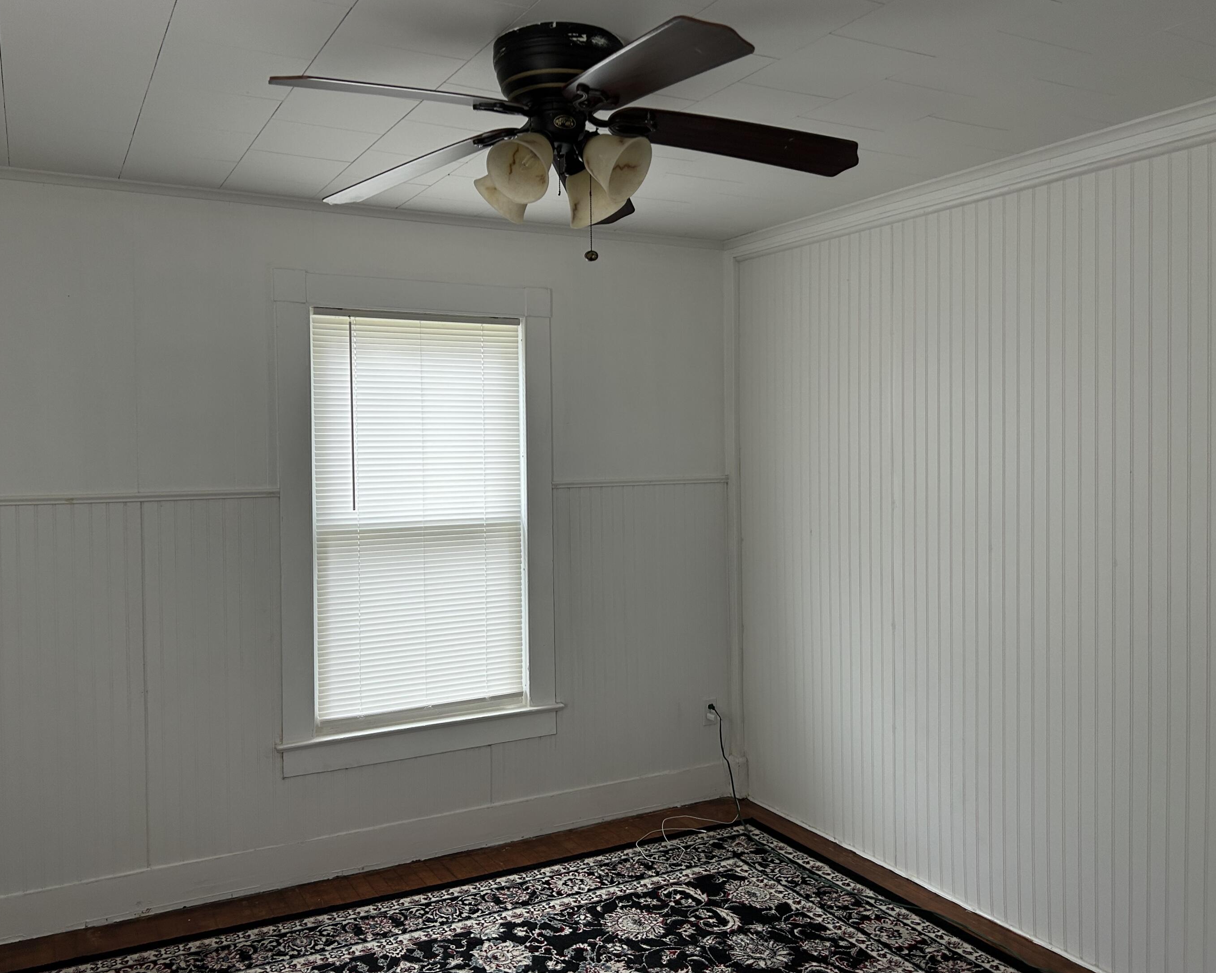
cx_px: 550
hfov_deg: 62.1
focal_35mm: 28
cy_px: 478
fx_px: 1008
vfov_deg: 51.5
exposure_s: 1/60
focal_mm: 5.7
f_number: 1.5
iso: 100
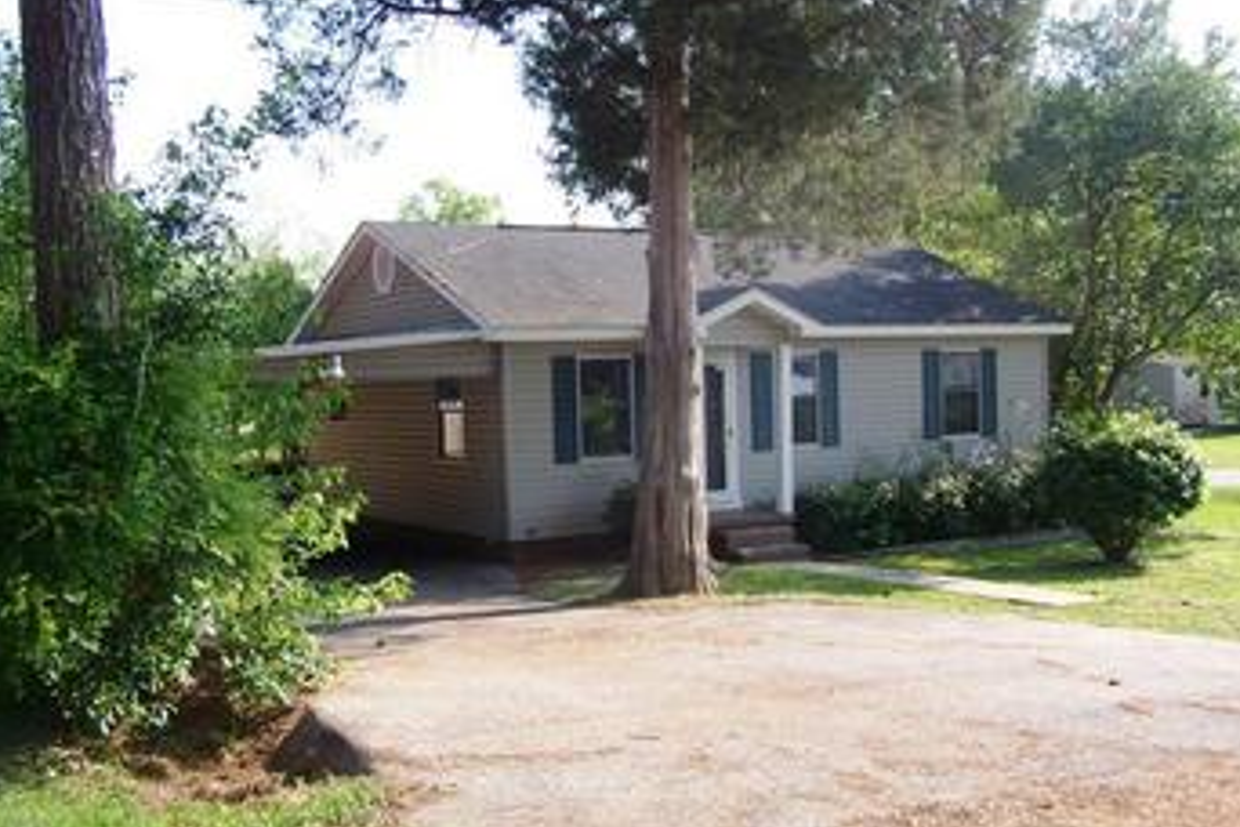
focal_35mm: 40
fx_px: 1378
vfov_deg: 33.4
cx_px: 620
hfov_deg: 48.5
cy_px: 432
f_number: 2.8
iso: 80
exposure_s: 1/320
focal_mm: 6.3
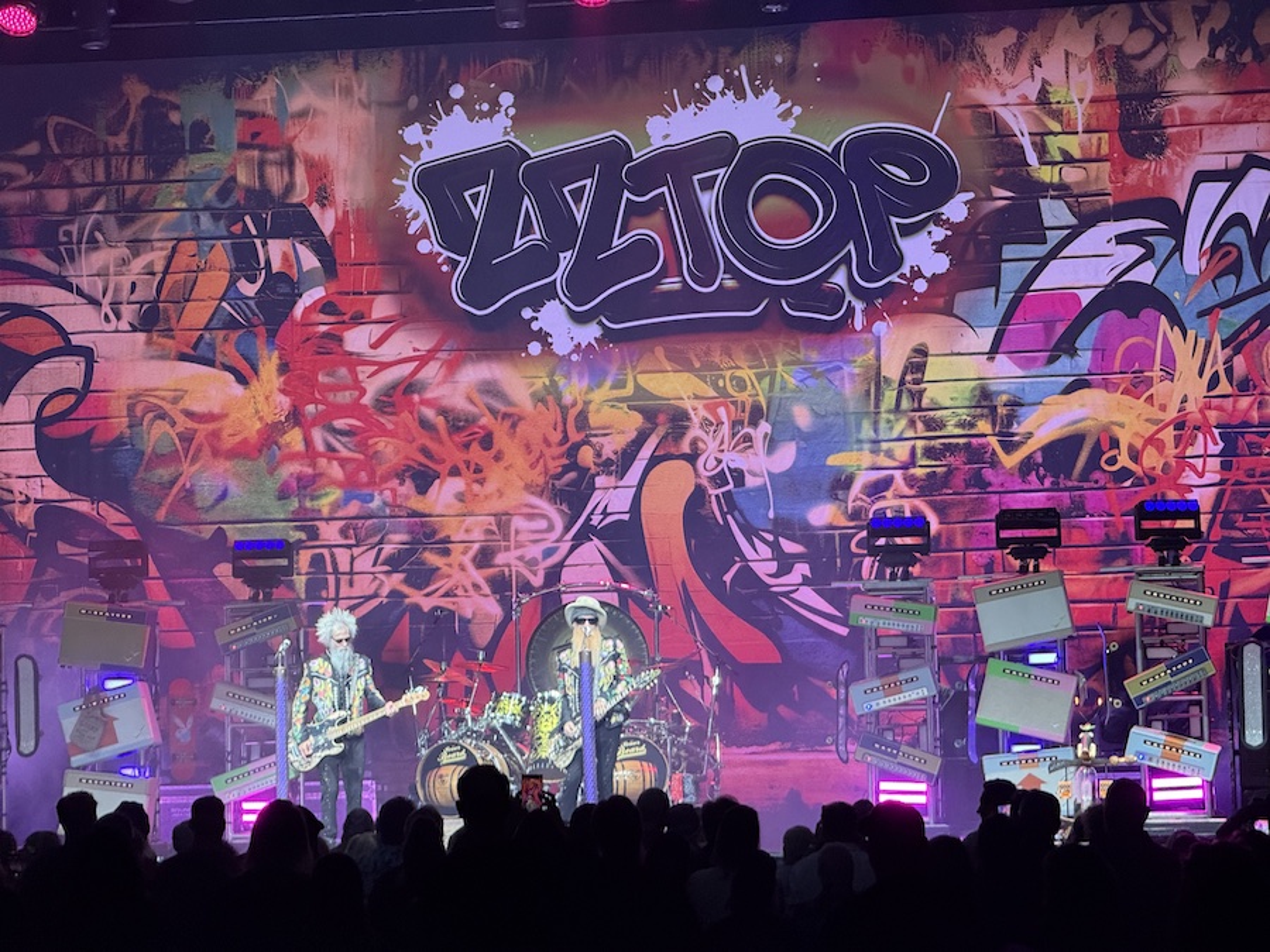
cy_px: 476
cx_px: 635
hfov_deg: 16.4
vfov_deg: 12.3
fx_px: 4403
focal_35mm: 120
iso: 250
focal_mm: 15.66
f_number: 2.8
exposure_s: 1/60
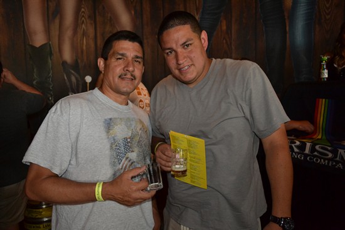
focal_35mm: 27
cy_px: 115
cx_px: 172
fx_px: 259
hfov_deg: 67.4
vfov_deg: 48.0
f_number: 3.5
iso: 1800
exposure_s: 1/60
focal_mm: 18
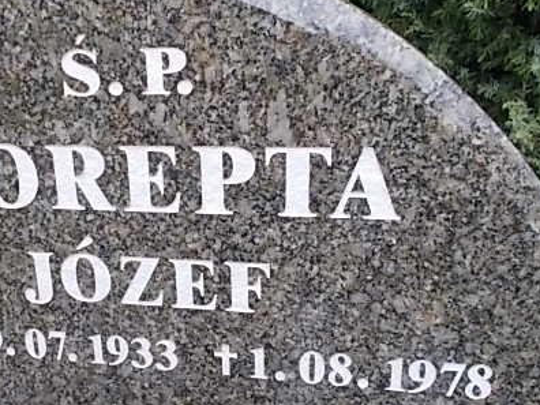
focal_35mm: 42
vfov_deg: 34.2
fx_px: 655
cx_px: 185
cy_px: 256
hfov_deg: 44.2
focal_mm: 4.6
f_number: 3.2
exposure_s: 1/400
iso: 80
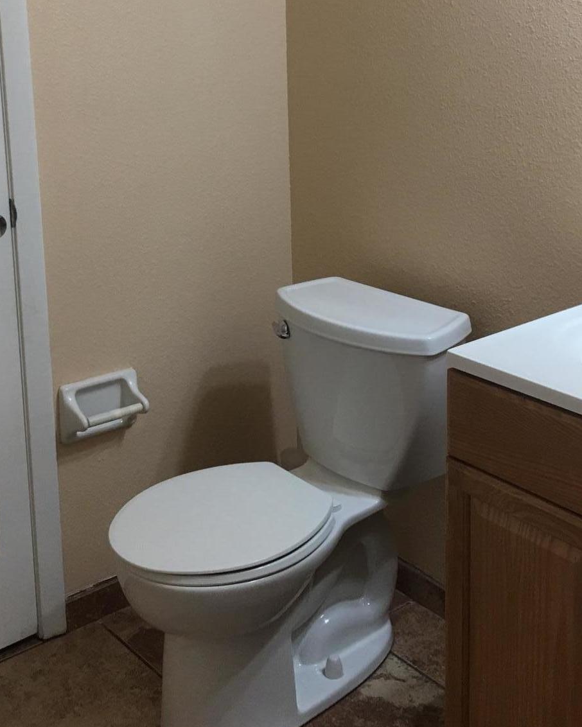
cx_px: 294
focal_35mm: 50
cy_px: 187
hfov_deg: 30.3
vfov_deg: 36.5
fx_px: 1076
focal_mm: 4.15
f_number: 2.2
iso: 40
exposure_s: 1/30
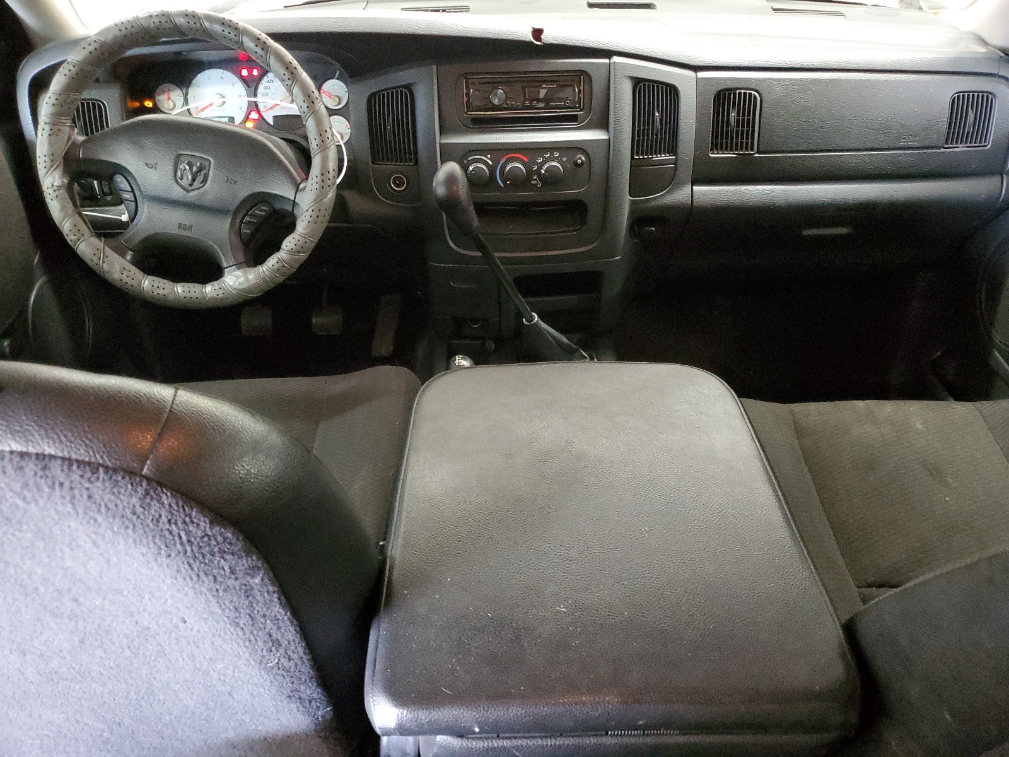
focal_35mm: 26
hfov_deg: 67.3
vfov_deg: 53.1
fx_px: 758
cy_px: 378
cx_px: 504
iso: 712
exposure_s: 1/15
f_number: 1.5
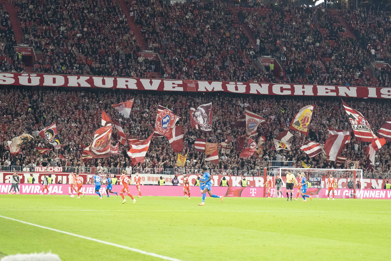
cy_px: 130
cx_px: 196
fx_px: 1140
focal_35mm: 105
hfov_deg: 19.5
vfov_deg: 13.0
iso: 6400
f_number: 2.8
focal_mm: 70
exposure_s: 1/1600
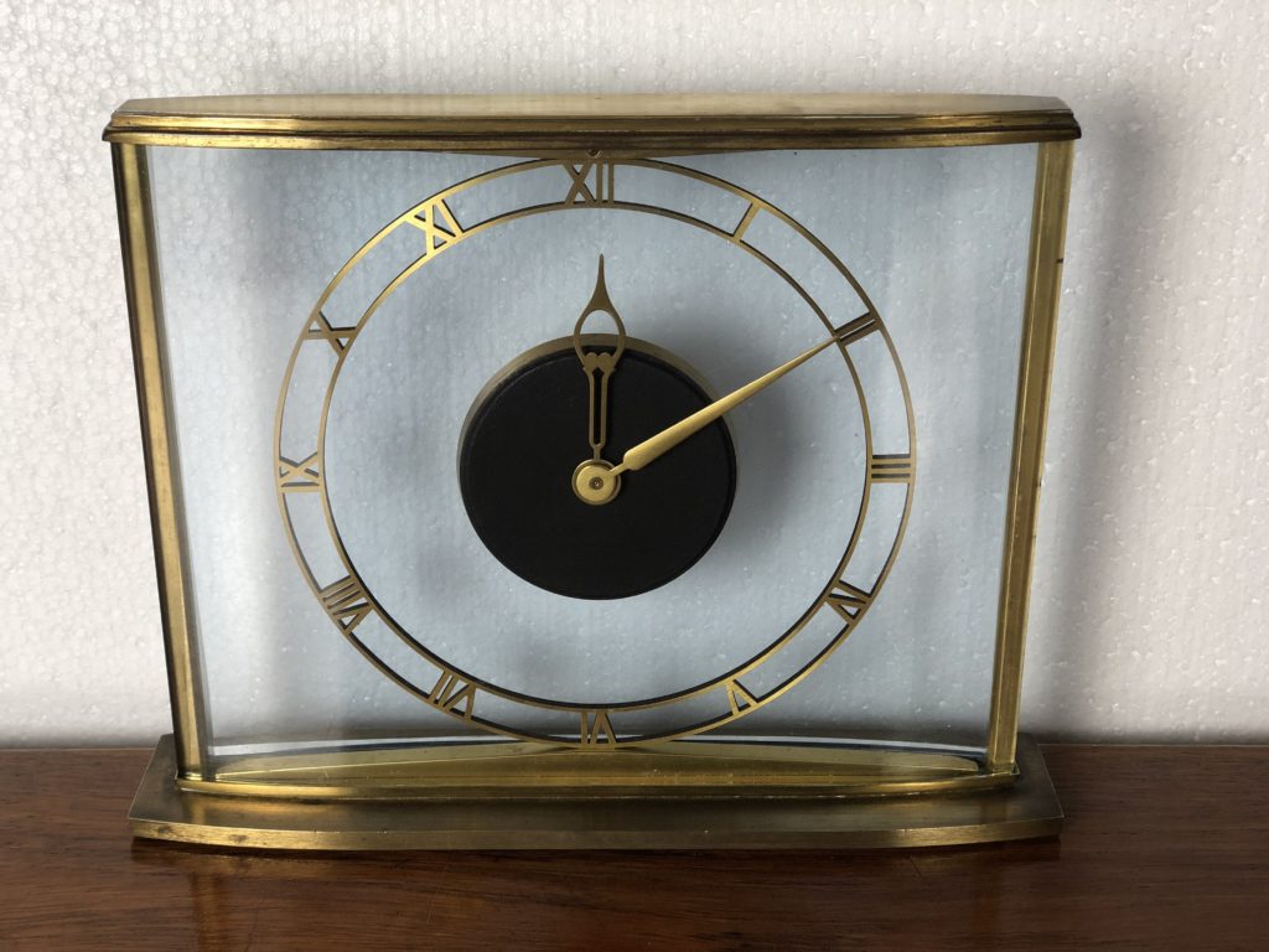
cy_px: 476
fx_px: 1906
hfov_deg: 36.8
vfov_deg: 28.0
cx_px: 634
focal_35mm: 52
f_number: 2.4
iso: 40
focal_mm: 6
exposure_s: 1/50
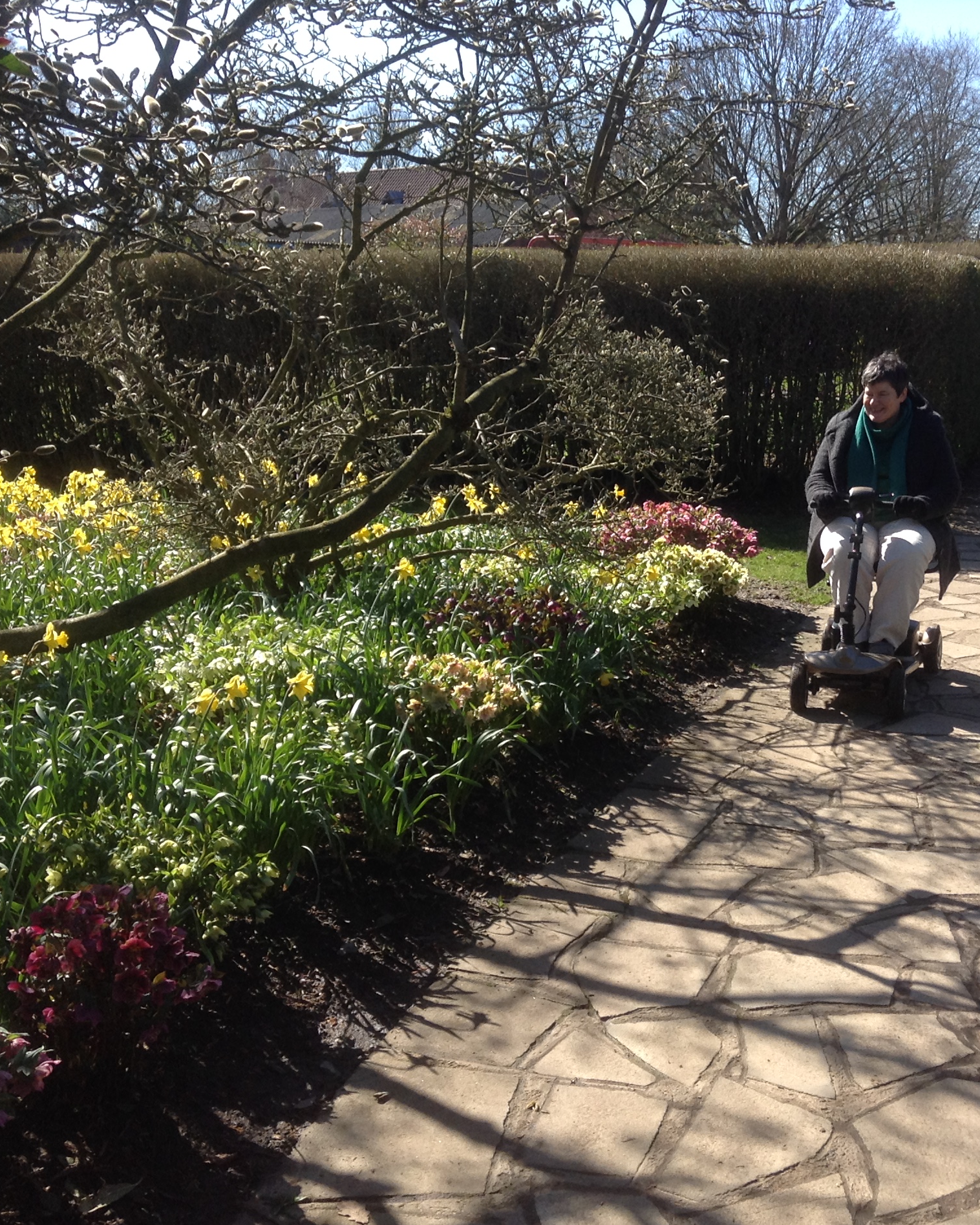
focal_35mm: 44
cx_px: 602
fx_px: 1595
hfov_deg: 34.0
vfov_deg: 42.0
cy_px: 619
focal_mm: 3.3
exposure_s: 1/495
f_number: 2.4
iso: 25
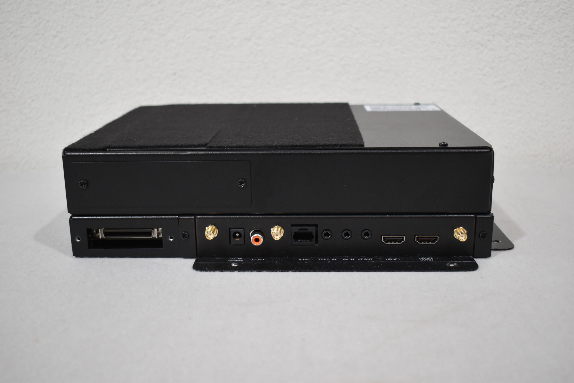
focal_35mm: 40
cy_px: 192
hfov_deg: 47.9
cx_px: 287
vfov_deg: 33.0
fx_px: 646
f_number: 4
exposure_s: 1/160
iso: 800
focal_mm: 27
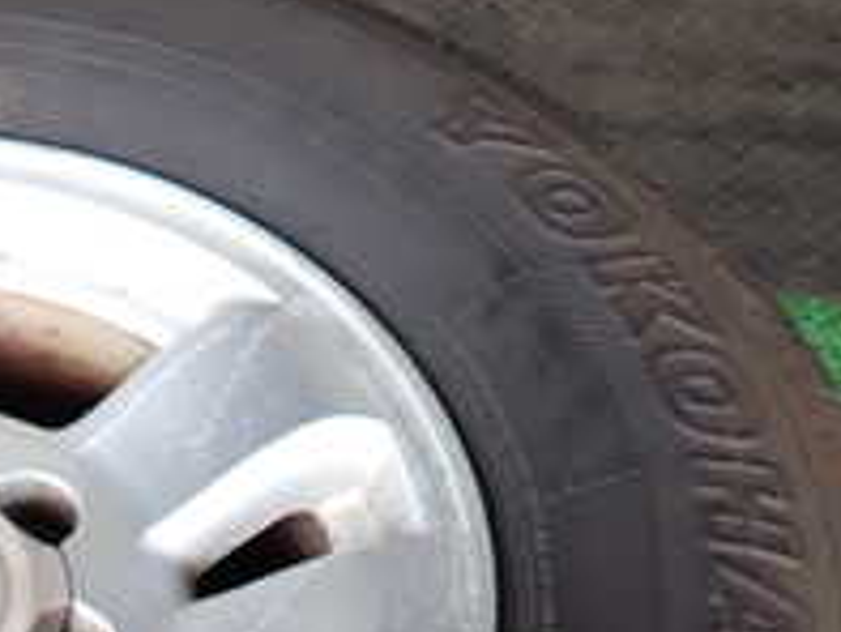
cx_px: -128
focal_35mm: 76
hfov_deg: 23.7
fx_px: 1848
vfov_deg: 18.4
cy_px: 764
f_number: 2
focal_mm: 4.5
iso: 100
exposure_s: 1/100
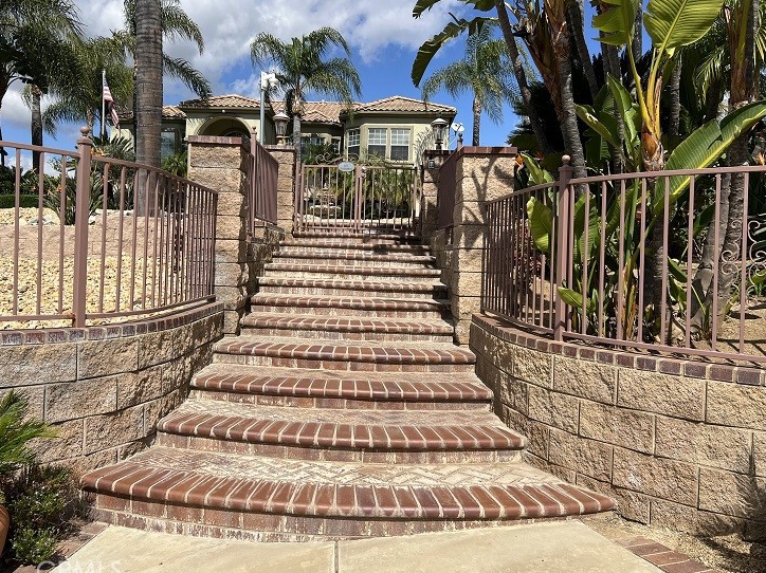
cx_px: 348
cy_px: 266
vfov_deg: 48.1
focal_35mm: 29
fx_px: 641
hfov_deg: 61.6
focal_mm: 5.7
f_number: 1.5
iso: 50
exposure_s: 1/6211
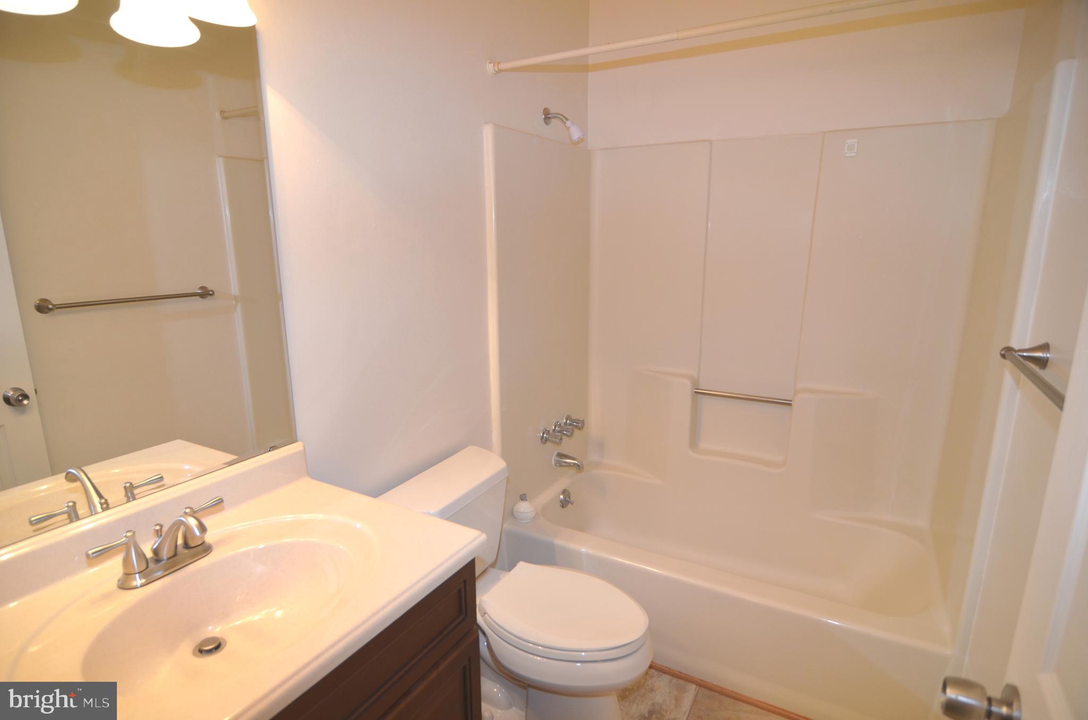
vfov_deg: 67.1
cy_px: 360
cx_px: 544
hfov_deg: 90.1
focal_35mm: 18
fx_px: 543
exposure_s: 1/60
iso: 280
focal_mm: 12
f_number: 4
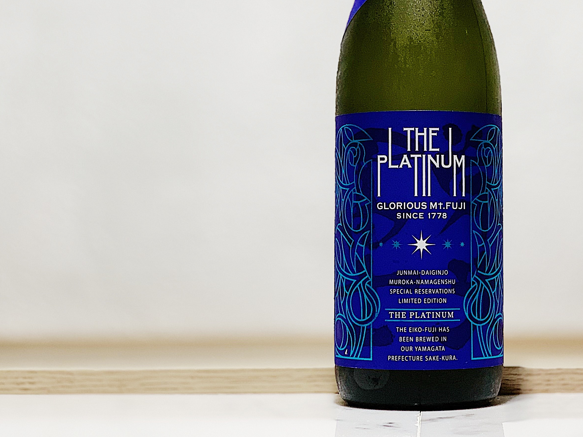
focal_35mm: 89
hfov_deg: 21.9
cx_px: 414
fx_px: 1499
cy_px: 69
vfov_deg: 16.4
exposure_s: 1/49
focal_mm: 6
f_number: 2.4
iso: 80
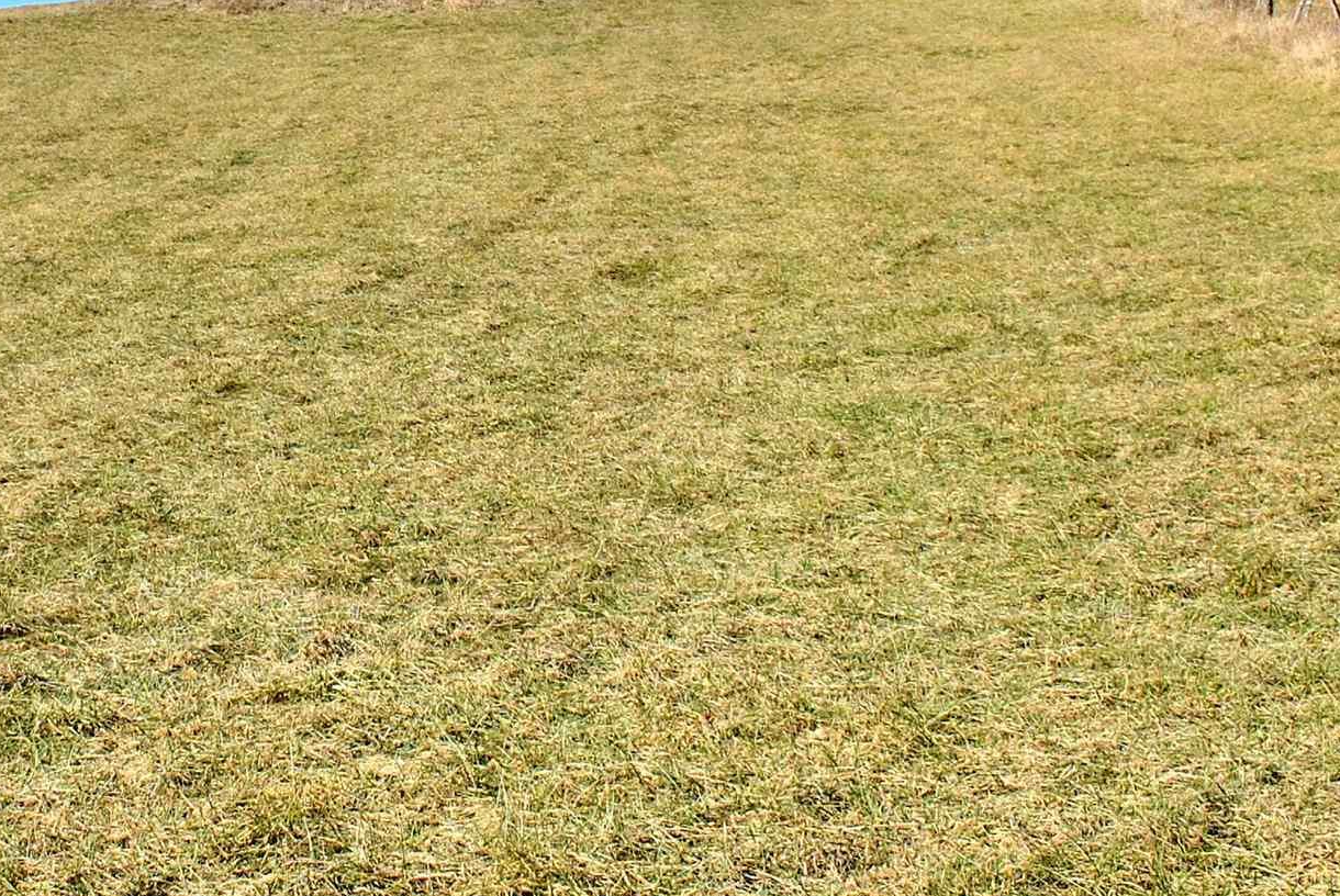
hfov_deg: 28.7
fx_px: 2533
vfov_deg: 19.4
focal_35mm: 68
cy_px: -32
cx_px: 201
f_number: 8
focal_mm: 18
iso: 100
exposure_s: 1/250
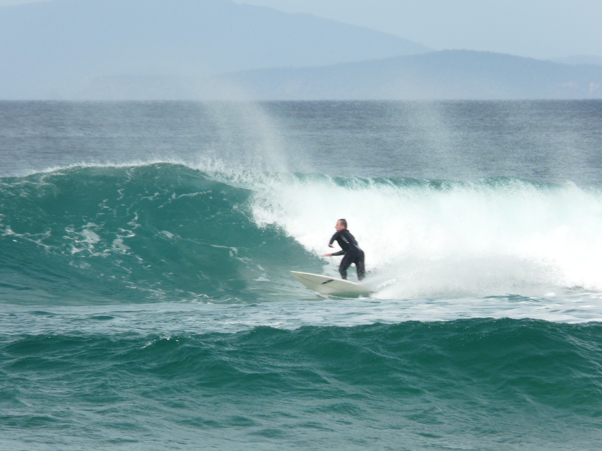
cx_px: 267
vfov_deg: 2.6
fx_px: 9791
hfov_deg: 3.5
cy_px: 242
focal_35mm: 563
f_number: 6.3
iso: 100
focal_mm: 82.8
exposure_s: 1/500
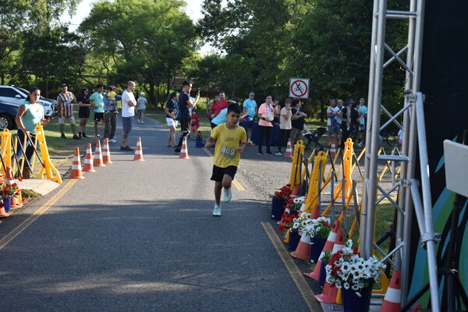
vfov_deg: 19.7
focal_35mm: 69
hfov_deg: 29.2
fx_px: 897
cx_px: 234
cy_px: 156
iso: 640
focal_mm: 46
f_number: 5.3
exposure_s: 1/1000
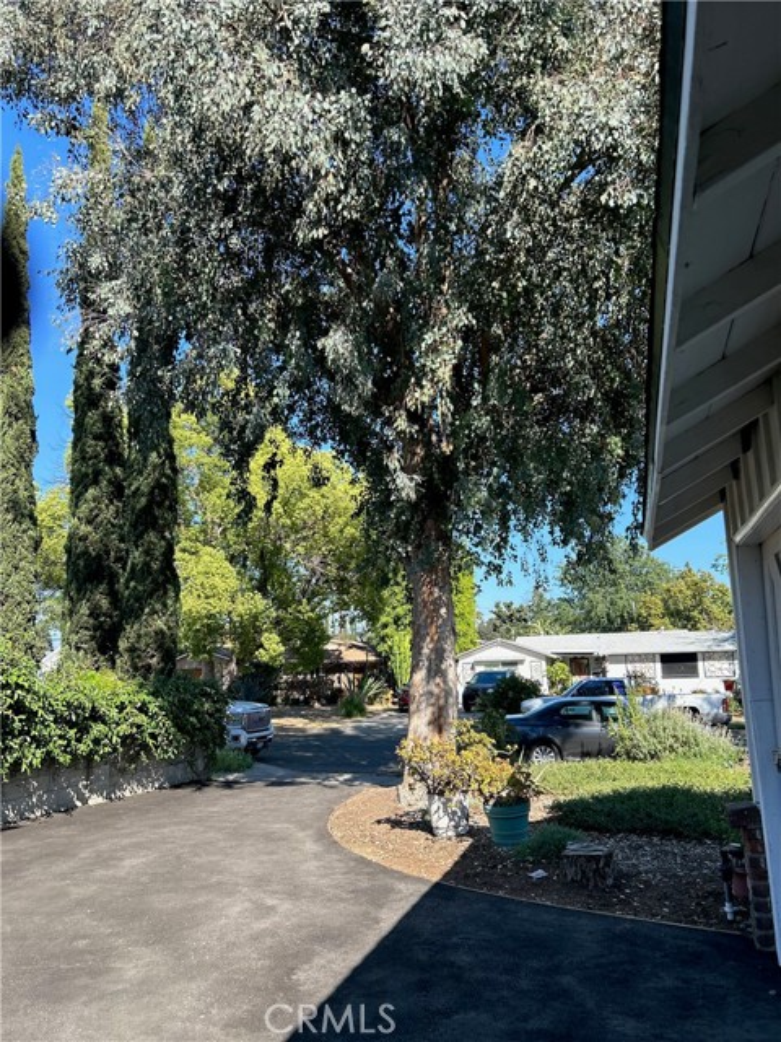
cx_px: 390
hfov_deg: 53.1
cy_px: 521
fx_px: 782
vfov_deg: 67.3
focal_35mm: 26
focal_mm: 5.7
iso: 50
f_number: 1.5
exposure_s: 1/1159
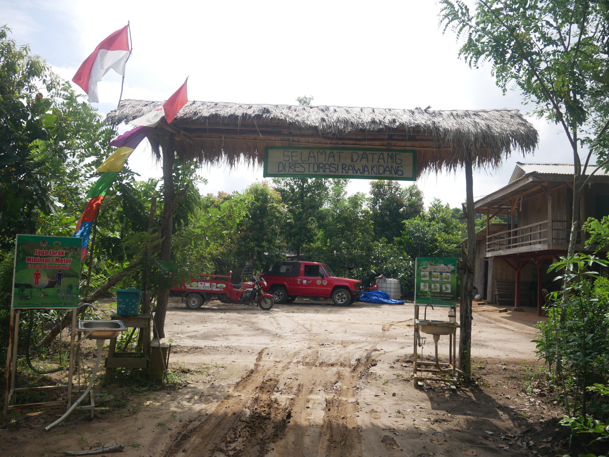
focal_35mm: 24
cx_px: 304
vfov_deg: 56.8
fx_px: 422
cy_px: 228
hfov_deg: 71.6
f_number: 4
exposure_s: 1/1600
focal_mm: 12
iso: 200
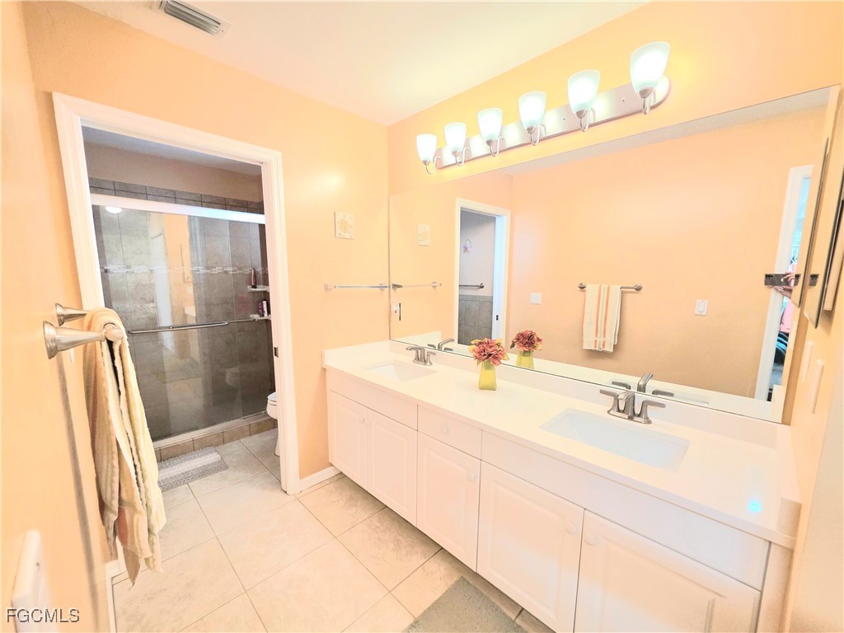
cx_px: 422
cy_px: 316
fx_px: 317
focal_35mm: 13
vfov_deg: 89.9
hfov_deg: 106.2
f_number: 1.9
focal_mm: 2.2
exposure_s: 1/120
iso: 125
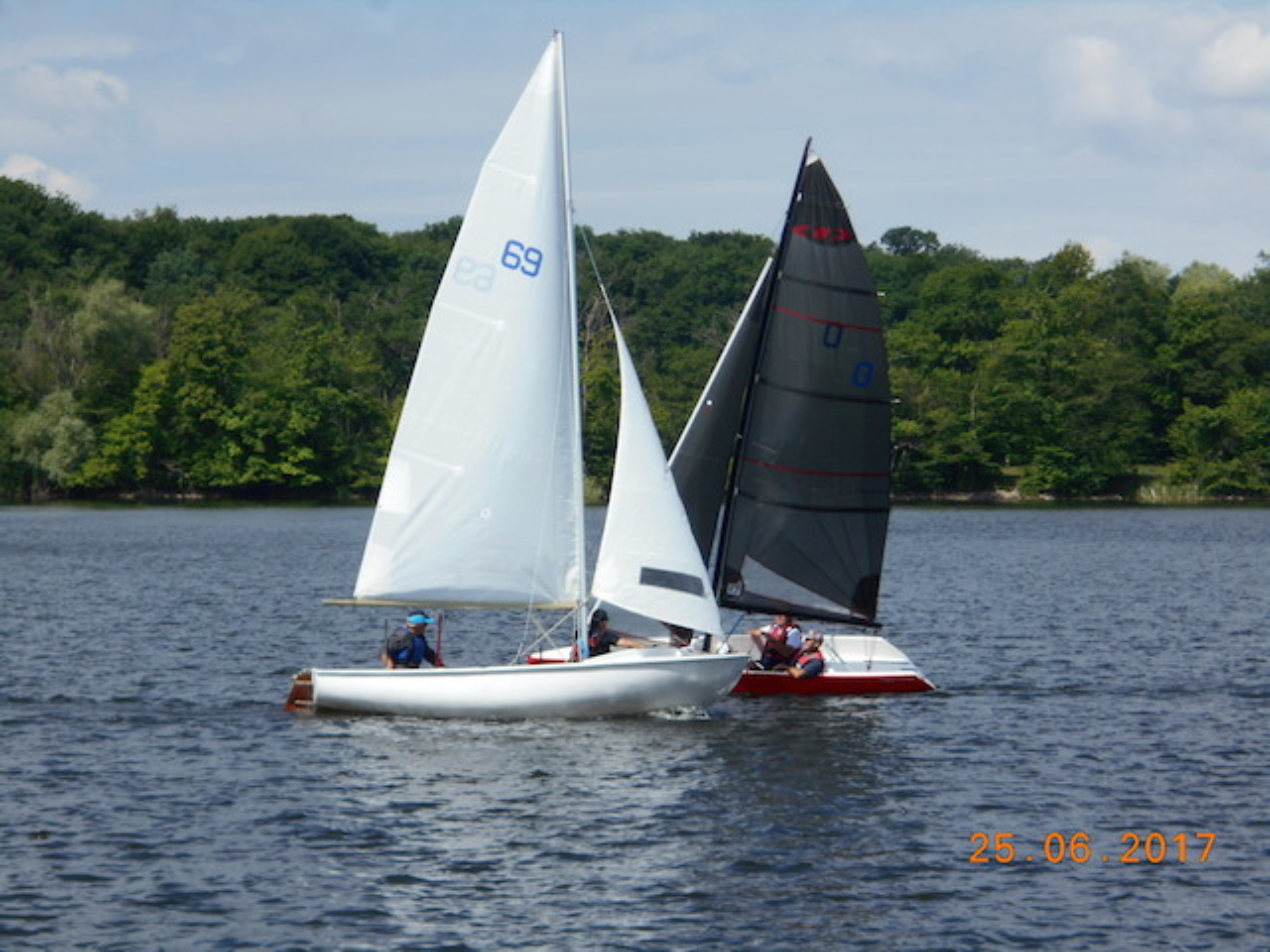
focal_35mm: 130
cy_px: 476
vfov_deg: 11.4
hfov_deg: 15.2
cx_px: 635
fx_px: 4769
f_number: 6.5
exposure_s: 1/320
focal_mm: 23
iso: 80
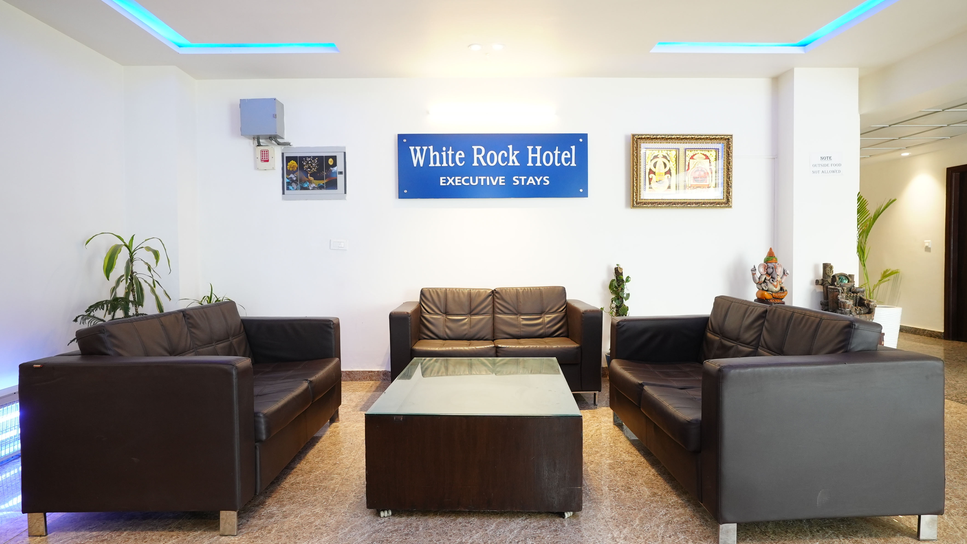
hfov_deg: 86.6
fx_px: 513
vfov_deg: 55.9
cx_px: 484
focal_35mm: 20
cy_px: 266
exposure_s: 1/160
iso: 2000
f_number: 3.5
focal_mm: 19
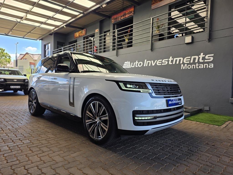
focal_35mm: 23
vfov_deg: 58.9
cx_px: 116
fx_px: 155
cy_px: 88
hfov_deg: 73.9
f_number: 1.7
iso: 12
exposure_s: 1/125
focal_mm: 6.25
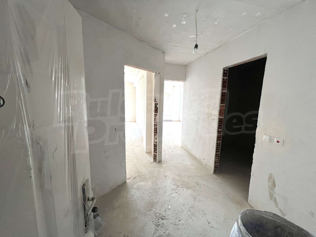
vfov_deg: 89.9
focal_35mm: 13
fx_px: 119
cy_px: 118
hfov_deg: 106.2
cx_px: 158
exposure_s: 1/121
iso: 125
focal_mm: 1.57
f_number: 1.8
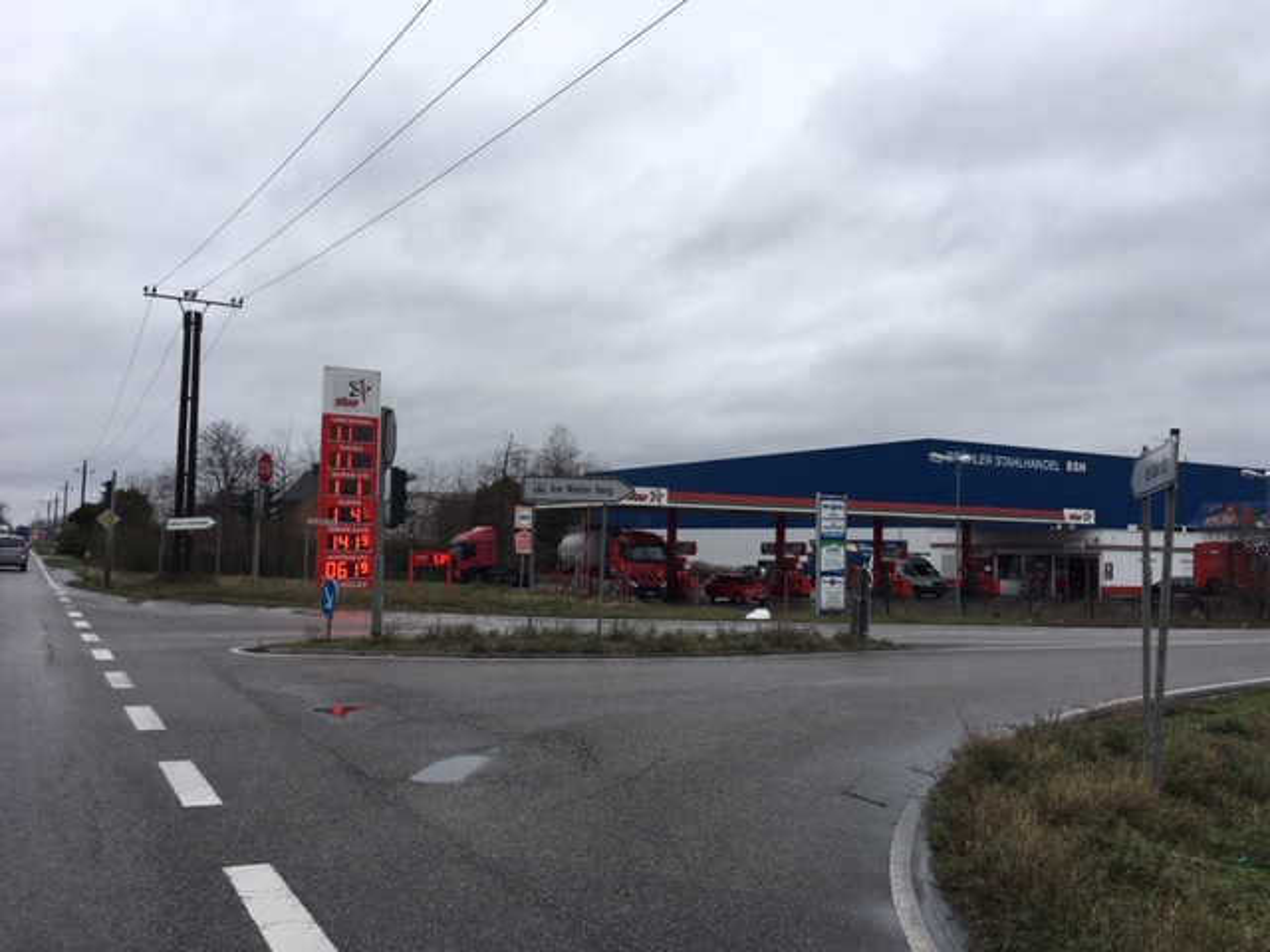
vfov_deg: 48.2
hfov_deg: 61.7
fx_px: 1064
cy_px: 476
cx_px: 635
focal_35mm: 29
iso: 25
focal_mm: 4.15
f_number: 2.2
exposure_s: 1/712
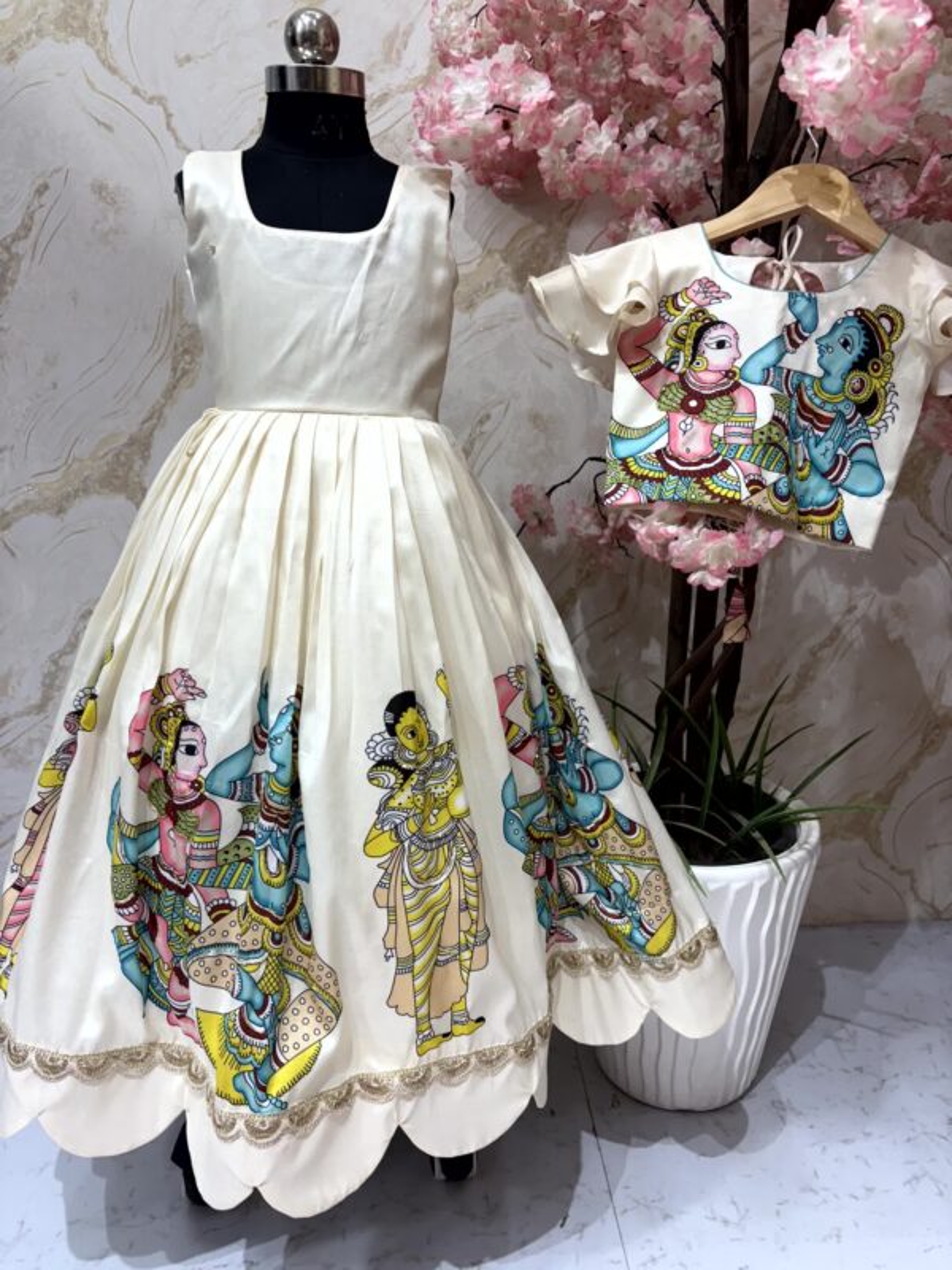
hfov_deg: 53.1
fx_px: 953
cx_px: 476
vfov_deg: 67.3
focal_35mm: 26
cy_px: 635
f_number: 1.6
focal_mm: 5.96
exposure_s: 1/100
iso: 50
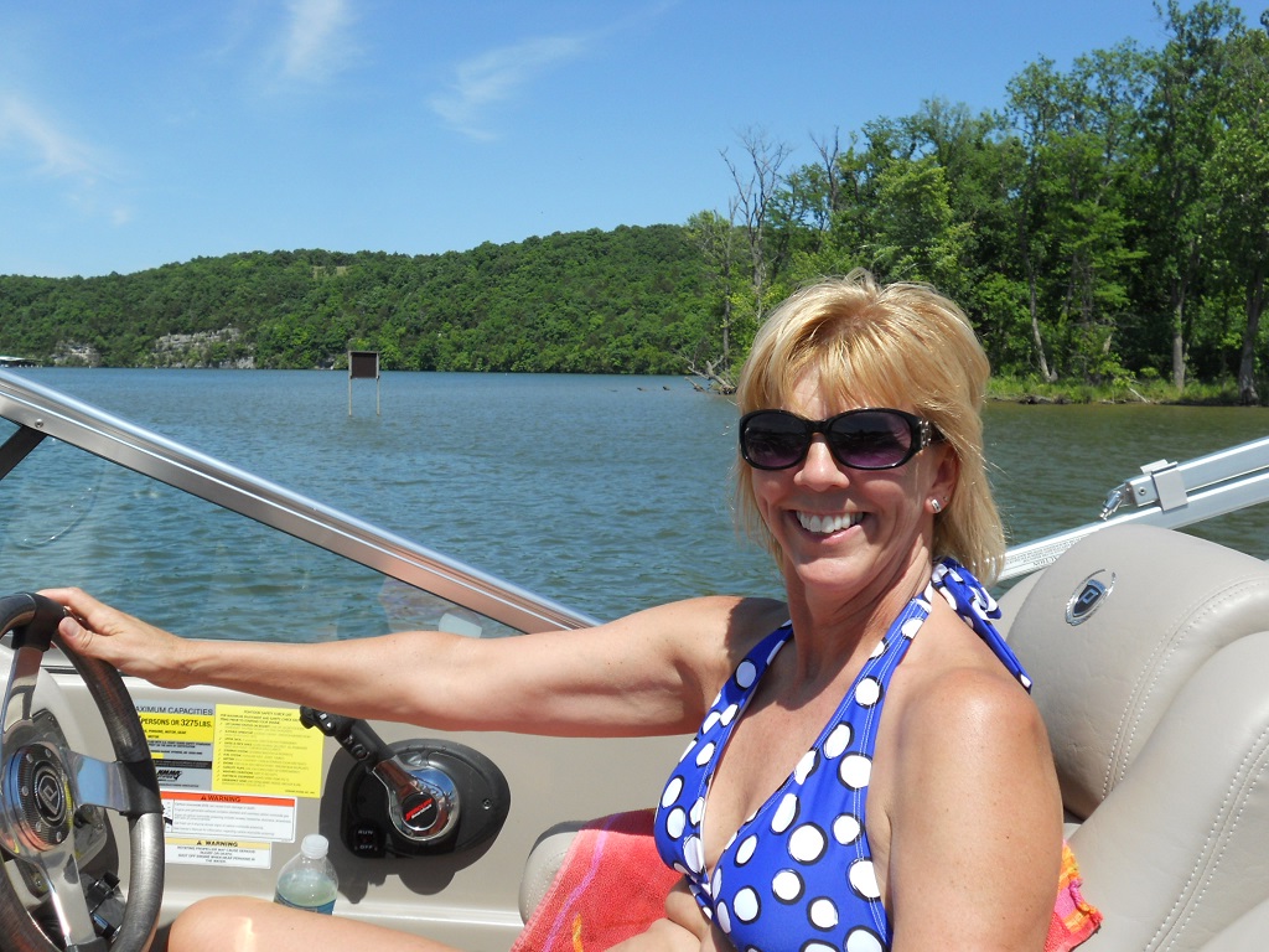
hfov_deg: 49.0
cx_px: 634
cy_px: 476
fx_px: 1393
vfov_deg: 37.7
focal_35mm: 38
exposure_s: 1/800
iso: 80
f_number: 3.9
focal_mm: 6.9
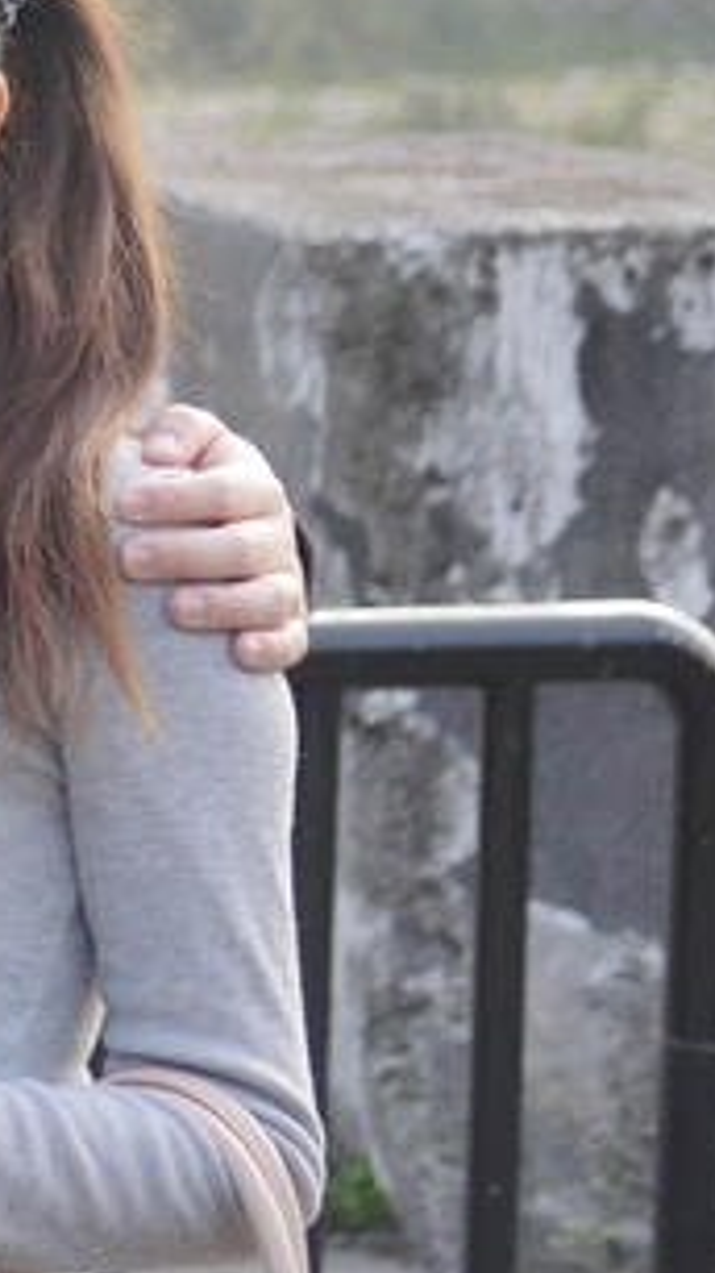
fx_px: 5767
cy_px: 121
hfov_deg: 6.5
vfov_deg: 12.5
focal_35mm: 171
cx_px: -1422
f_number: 1.8
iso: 160
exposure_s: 1/800
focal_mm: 20
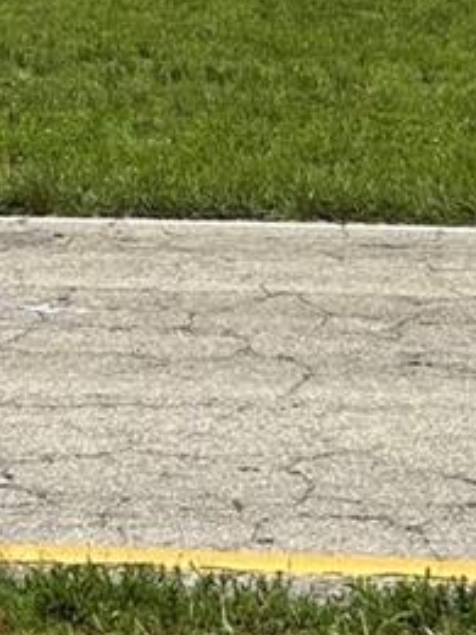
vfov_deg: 16.0
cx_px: 220
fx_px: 2200
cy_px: -56
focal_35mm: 120
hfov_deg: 12.3
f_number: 1.5
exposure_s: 1/8000
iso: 50
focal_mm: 5.7
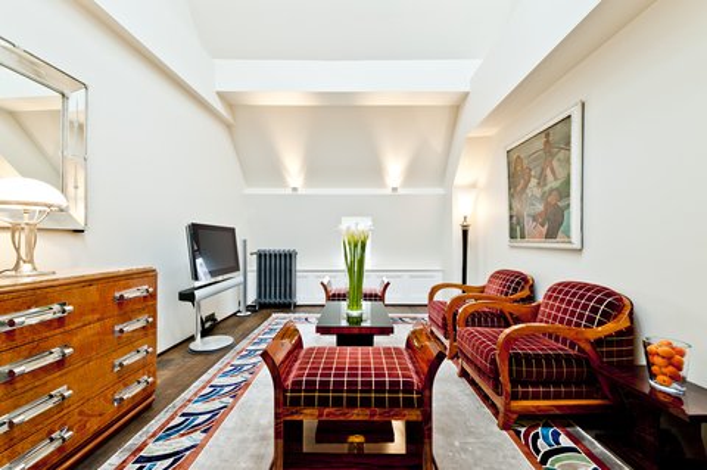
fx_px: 275
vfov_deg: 81.1
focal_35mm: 14
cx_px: 354
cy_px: 235
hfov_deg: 104.3
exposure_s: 1/15
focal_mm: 14
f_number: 7.1
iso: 400
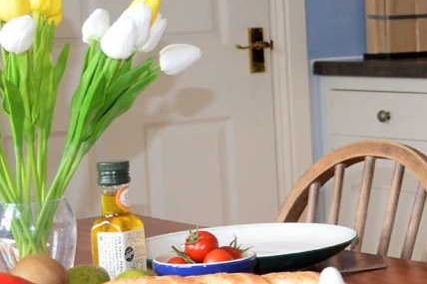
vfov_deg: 11.3
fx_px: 1435
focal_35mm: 121
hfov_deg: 15.0
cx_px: 734
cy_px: 98
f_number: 5
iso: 320
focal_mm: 18
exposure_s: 1/60
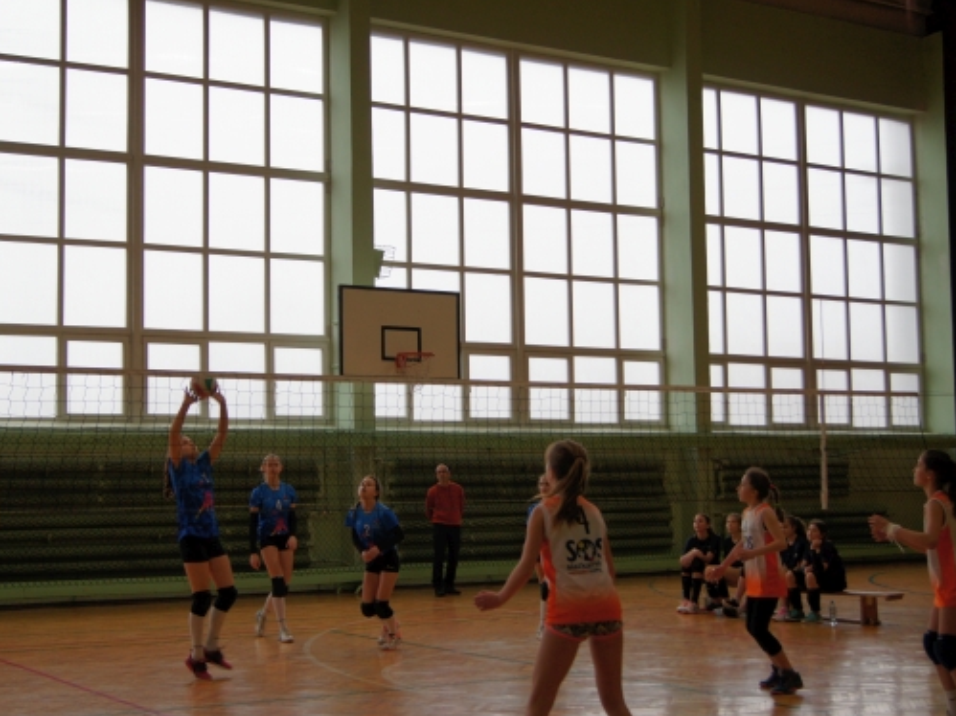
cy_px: 376
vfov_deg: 28.0
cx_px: 421
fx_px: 1436
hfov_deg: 36.8
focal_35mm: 52
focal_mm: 30
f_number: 4.5
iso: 200
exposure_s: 1/125
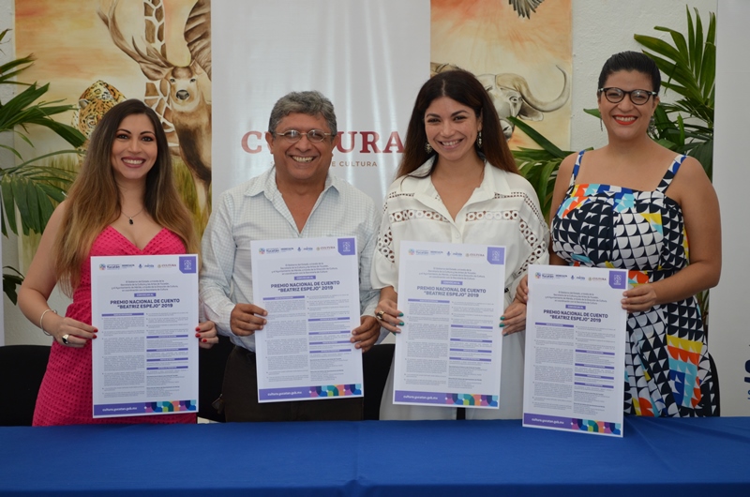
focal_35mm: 72
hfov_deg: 28.1
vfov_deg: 18.8
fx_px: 1497
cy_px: 248
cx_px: 375
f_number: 5.3
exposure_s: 1/100
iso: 400
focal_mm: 48
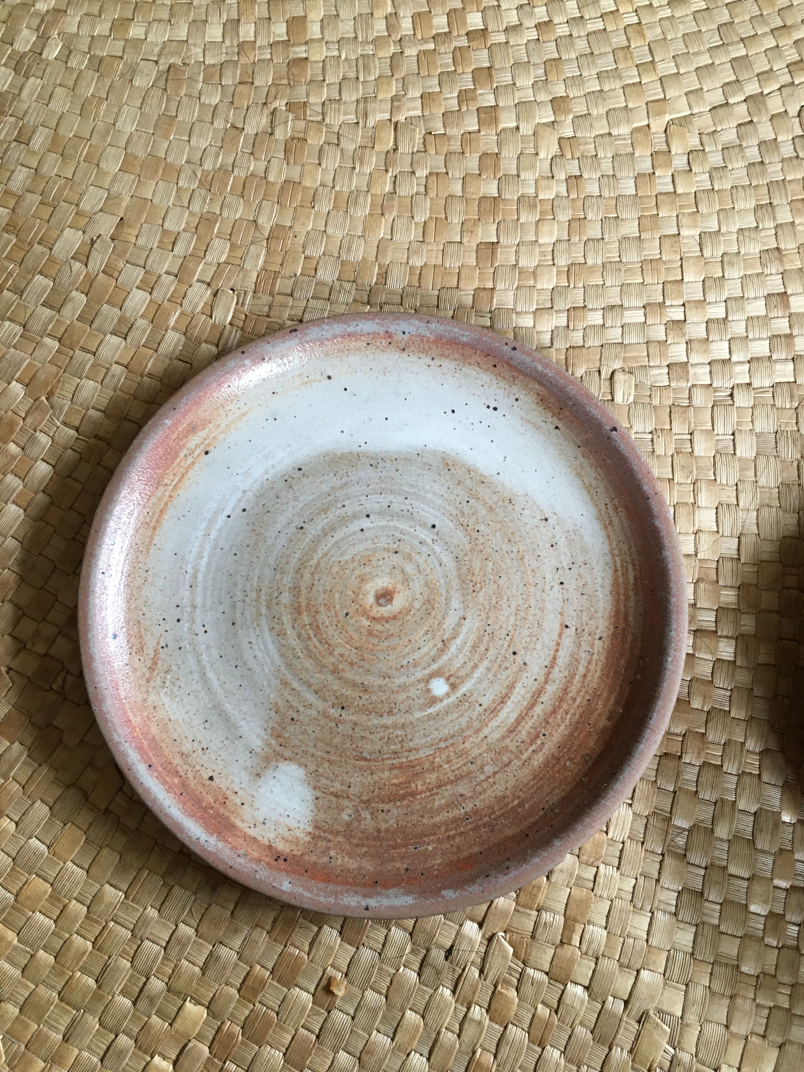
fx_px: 898
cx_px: 402
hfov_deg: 48.2
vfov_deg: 61.7
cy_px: 536
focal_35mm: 29
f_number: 2.2
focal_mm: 4.15
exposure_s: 1/33
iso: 100
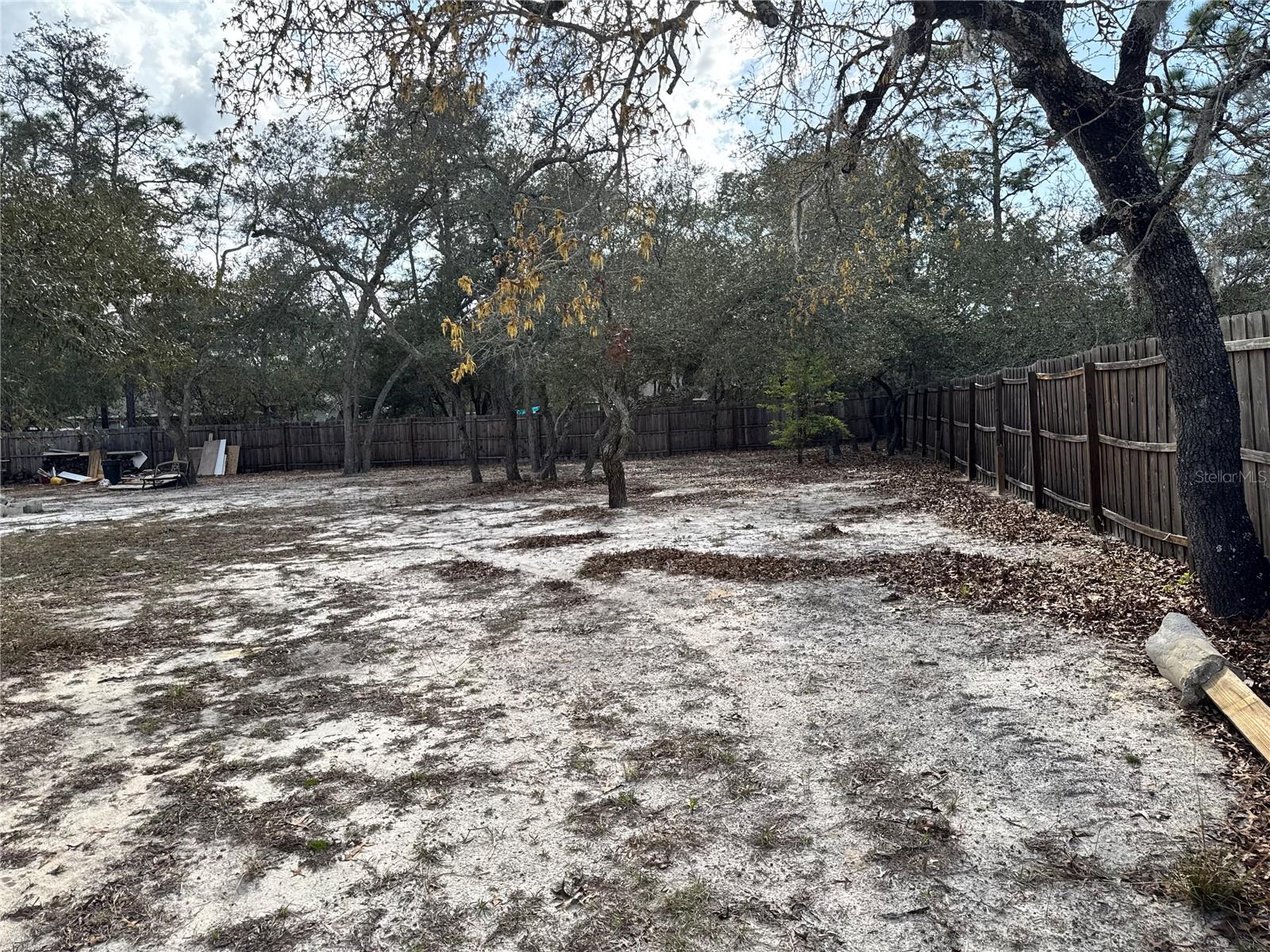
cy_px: 476
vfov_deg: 56.8
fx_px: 881
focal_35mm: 24
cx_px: 635
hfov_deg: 71.6
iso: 80
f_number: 1.78
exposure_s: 1/2174
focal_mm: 6.76
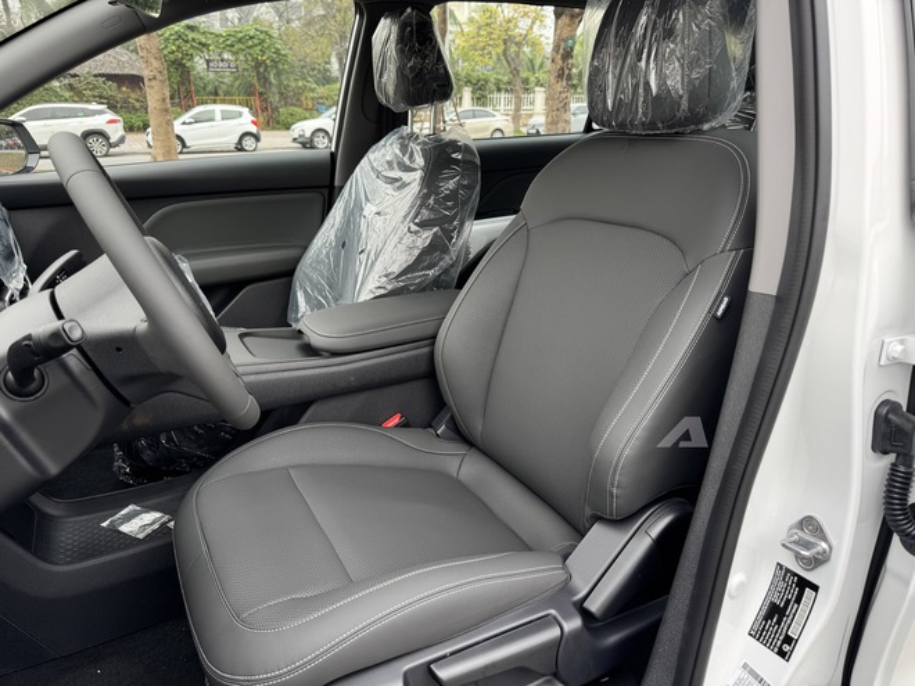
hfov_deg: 71.6
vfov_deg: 56.8
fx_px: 634
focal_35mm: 24
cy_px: 343
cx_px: 458
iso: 80
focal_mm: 6.76
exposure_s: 1/194
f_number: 1.78
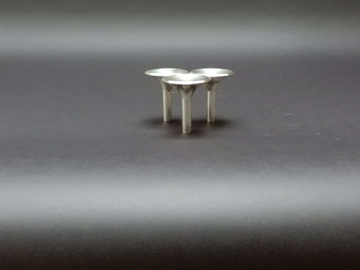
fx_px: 364
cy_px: 135
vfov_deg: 40.7
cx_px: 180
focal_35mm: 35
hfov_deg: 52.6
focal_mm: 6.2
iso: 1600
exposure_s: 1/80
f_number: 4
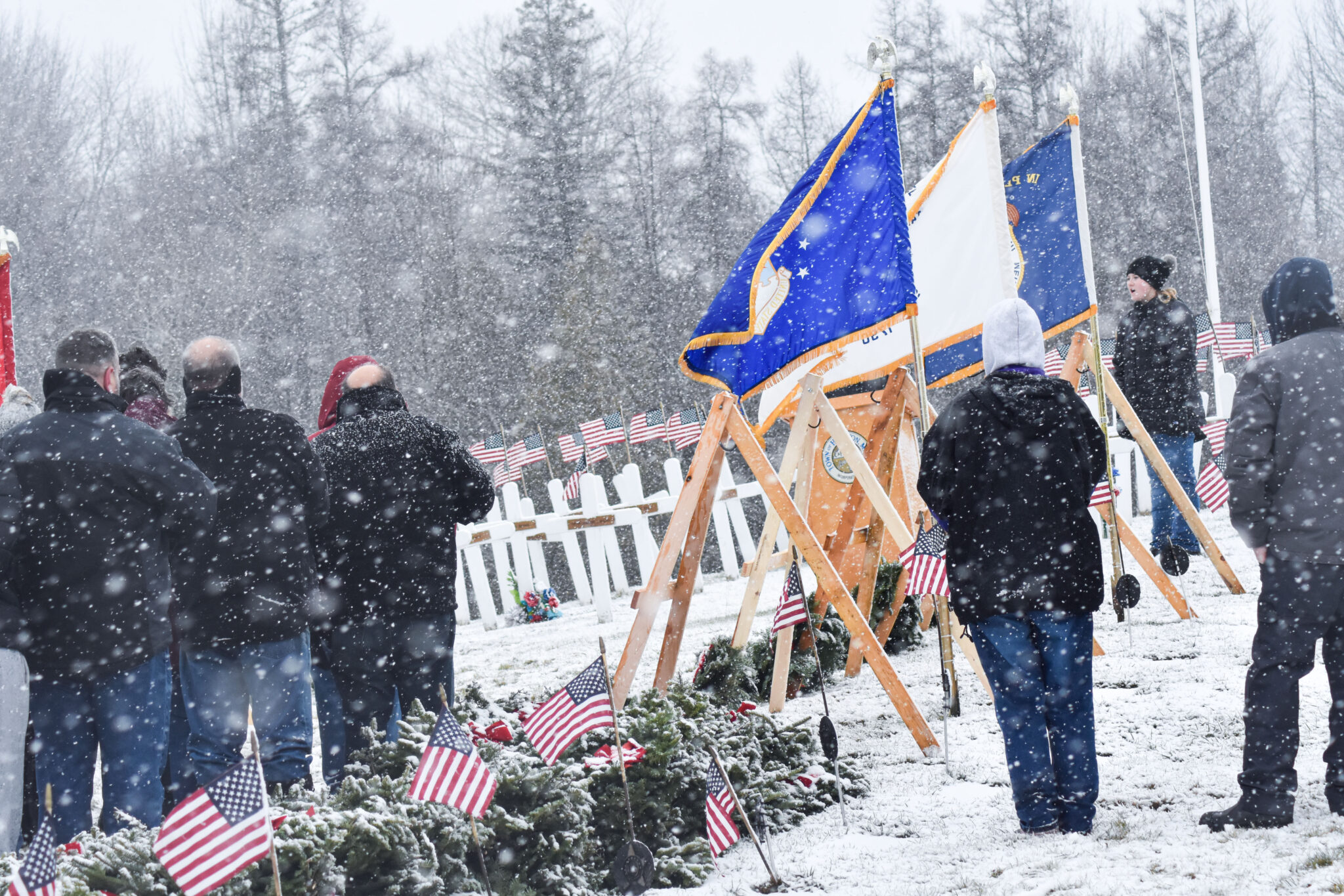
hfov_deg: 19.5
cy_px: 448
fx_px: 3919
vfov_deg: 13.0
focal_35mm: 105
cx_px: 672
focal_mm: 70
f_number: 6.3
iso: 800
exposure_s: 1/640
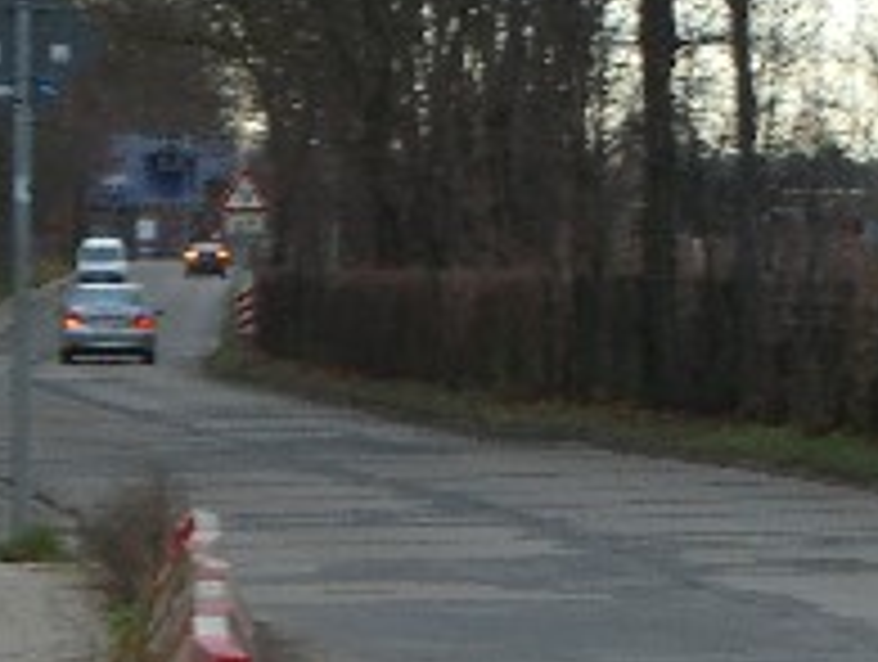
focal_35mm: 340
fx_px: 8640
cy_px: 772
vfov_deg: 4.4
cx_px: 196
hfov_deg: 5.8
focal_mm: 23.7
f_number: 5.1
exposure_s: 1/60
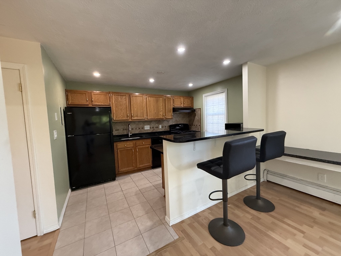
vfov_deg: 85.7
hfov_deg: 102.1
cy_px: 128
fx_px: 138
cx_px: 170
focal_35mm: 14
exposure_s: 1/120
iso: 400
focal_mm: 2.22
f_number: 2.2
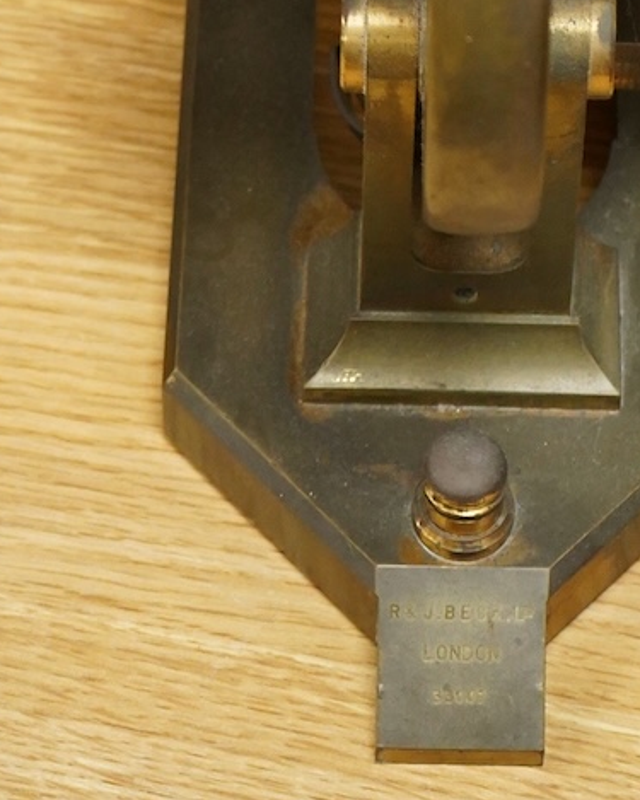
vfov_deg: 10.9
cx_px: 486
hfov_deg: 9.3
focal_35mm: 165
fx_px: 3908
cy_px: -663
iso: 4000
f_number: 5.6
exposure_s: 1/200
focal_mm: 48
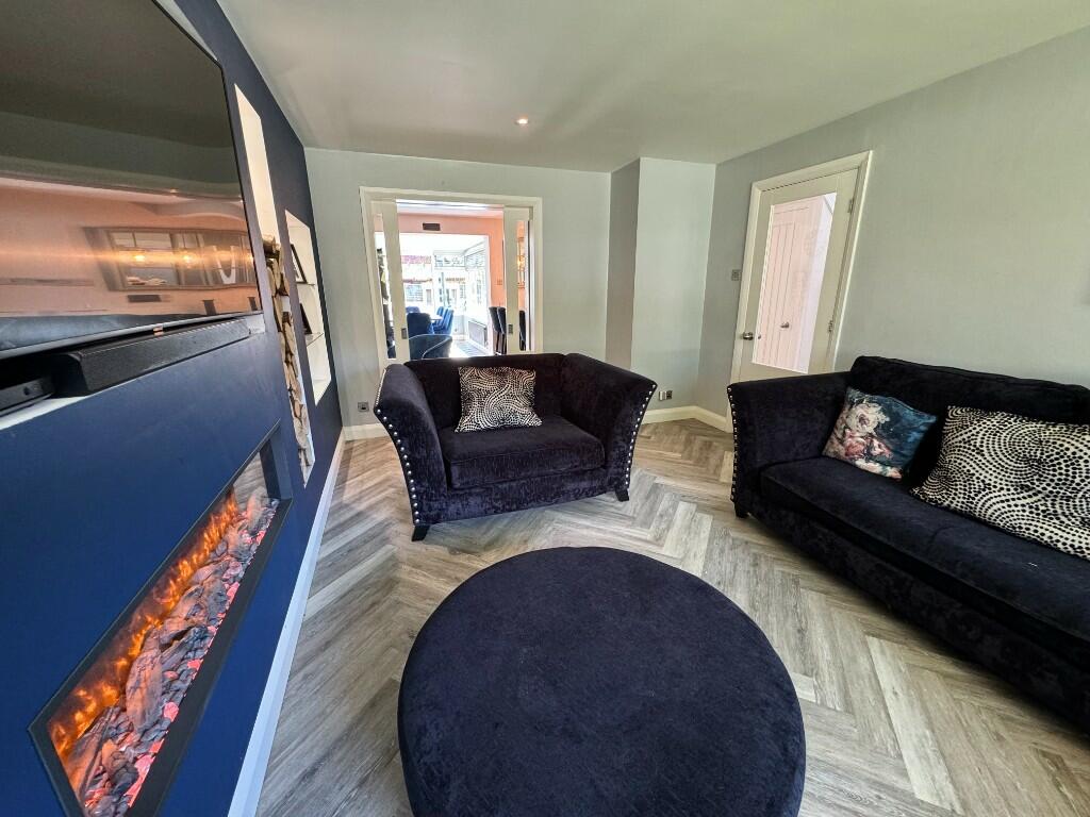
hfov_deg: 102.1
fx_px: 441
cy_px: 408
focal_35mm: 14
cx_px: 545
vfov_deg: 85.7
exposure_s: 1/50
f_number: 2.2
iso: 200
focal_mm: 2.22
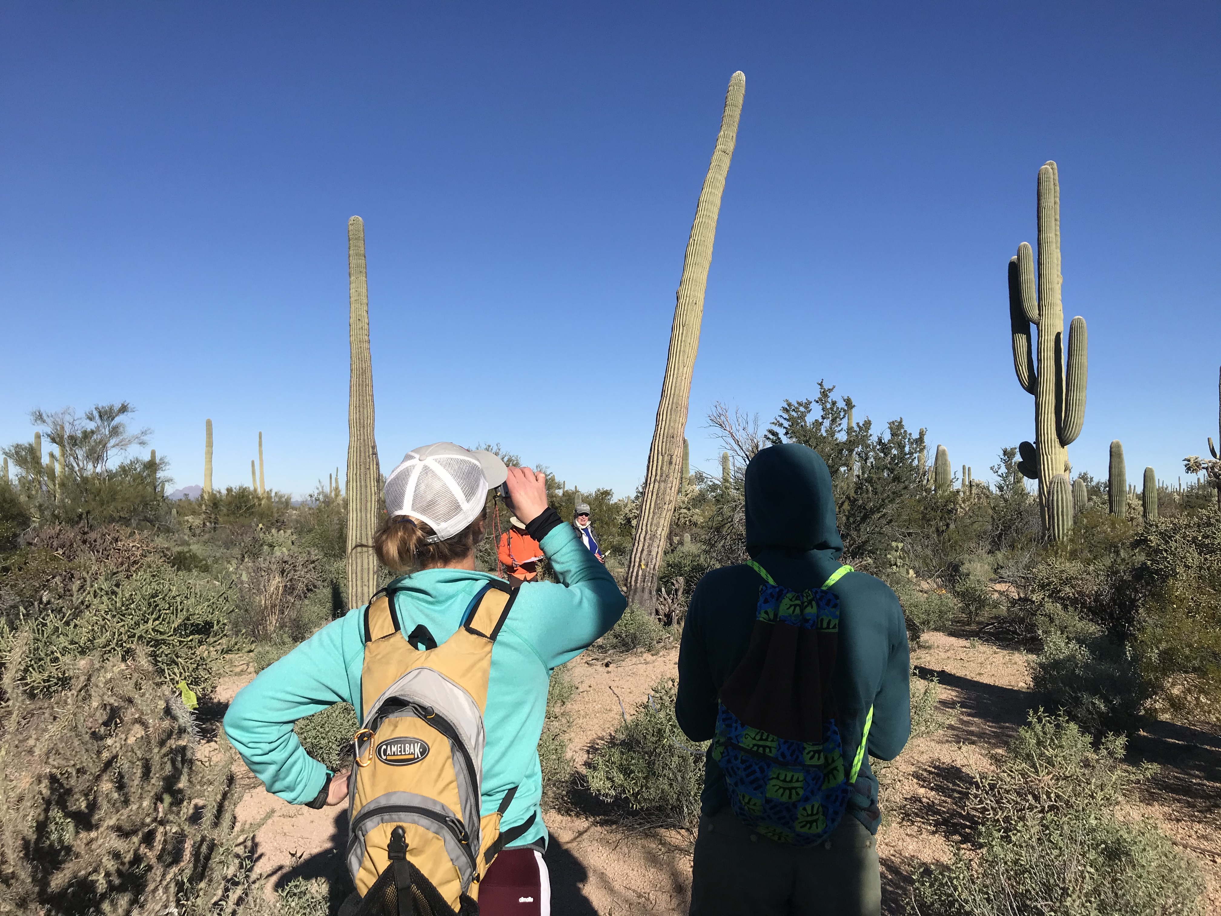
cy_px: 458
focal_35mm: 28
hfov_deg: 63.4
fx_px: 988
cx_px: 610
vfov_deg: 49.7
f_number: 1.8
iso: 20
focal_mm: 3.99
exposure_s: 1/3690
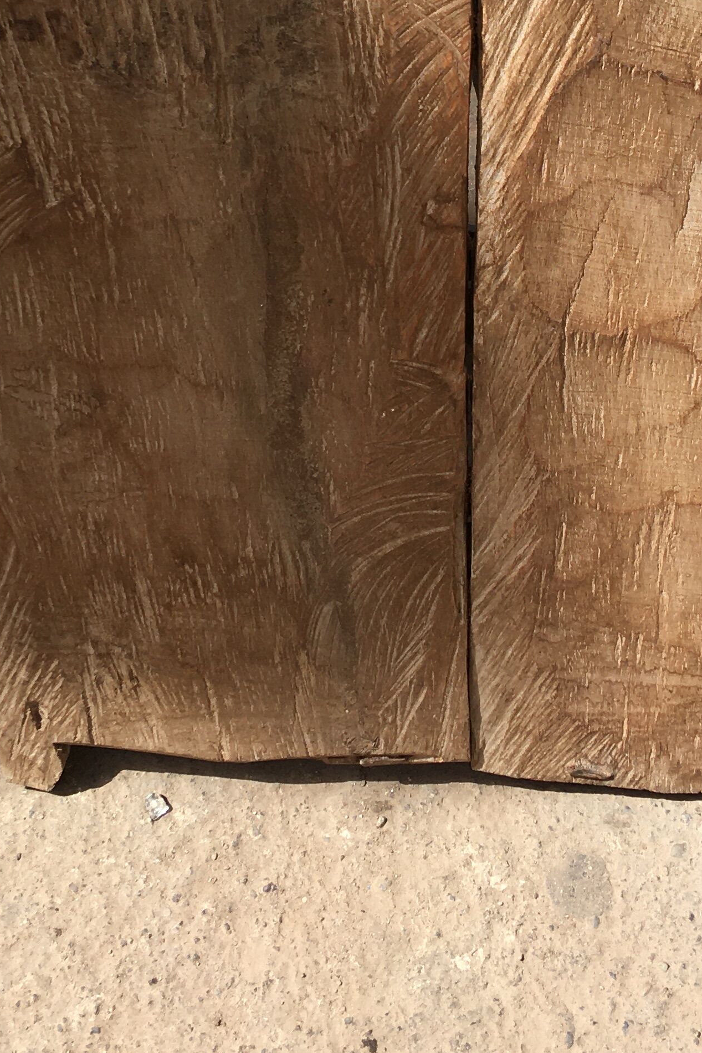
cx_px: 413
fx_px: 1872
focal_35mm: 64
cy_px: 129
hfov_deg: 21.2
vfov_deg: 30.2
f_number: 2.2
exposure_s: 1/916
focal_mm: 4.15
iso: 25
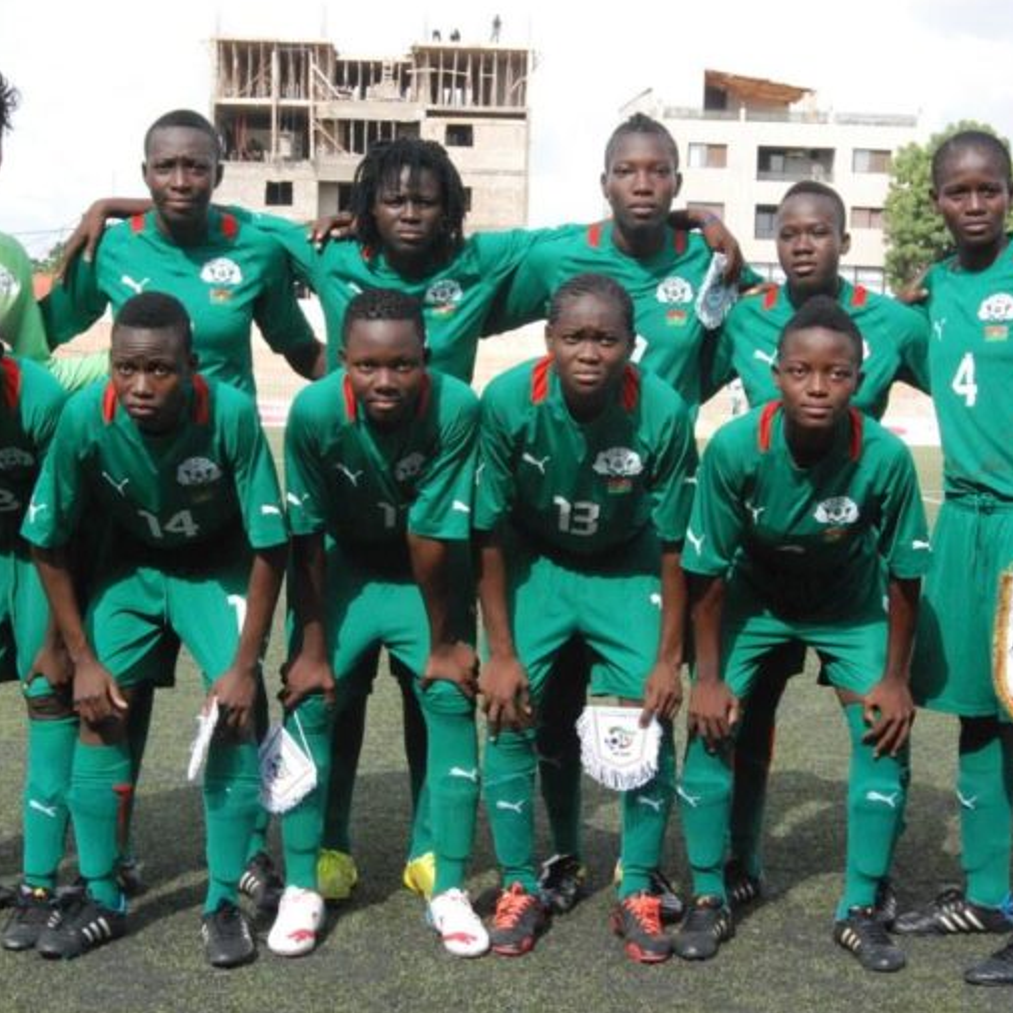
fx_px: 2053
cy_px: 505
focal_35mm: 62
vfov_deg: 27.7
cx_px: 496
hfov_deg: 27.7
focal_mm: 32
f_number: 13
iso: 1600
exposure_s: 1/500
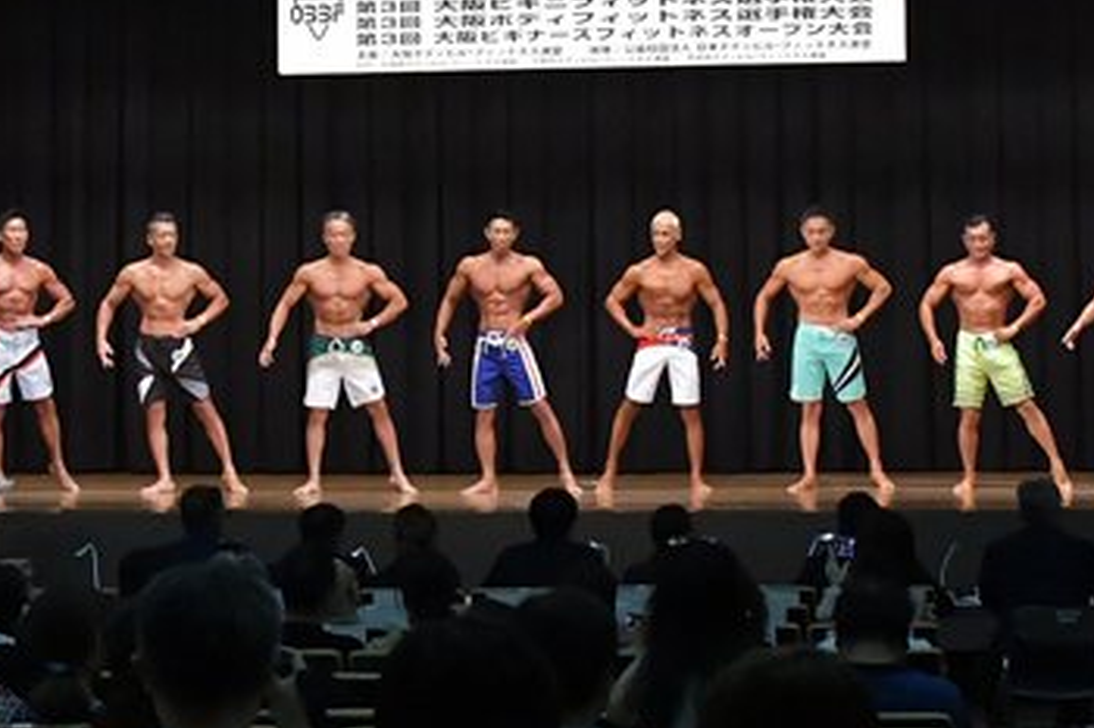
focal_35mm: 93
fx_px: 2825
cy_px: 266
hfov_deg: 21.9
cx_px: 567
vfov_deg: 14.7
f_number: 5.6
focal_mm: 28
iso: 6400
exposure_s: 1/400
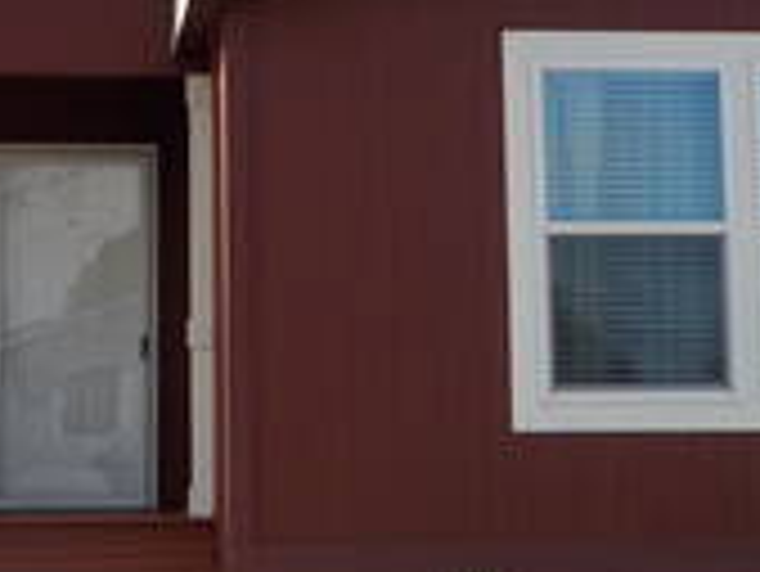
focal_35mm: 91
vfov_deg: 16.2
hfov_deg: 21.5
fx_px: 1999
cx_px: 283
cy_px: 207
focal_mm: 4.1
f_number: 3.3
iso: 125
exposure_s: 1/1000
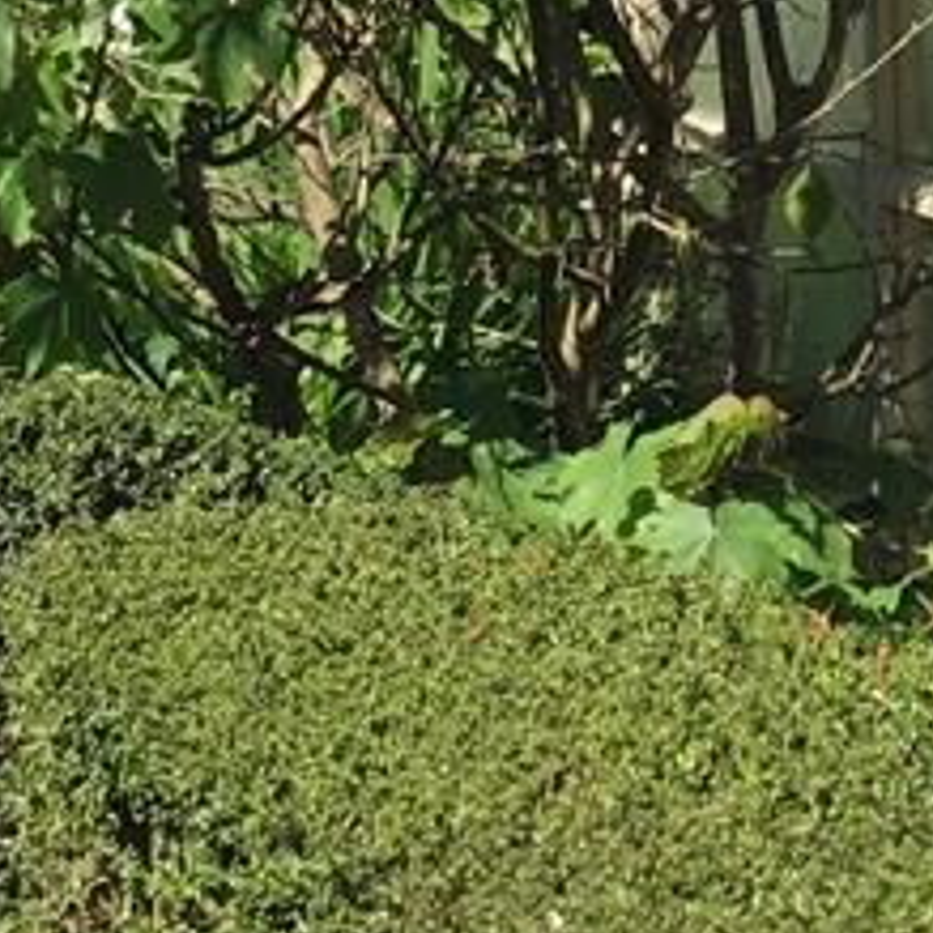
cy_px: -584
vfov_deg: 12.7
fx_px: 3903
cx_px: 878
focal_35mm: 128
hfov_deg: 13.5
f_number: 2.4
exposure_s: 1/769
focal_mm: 3.3
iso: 25
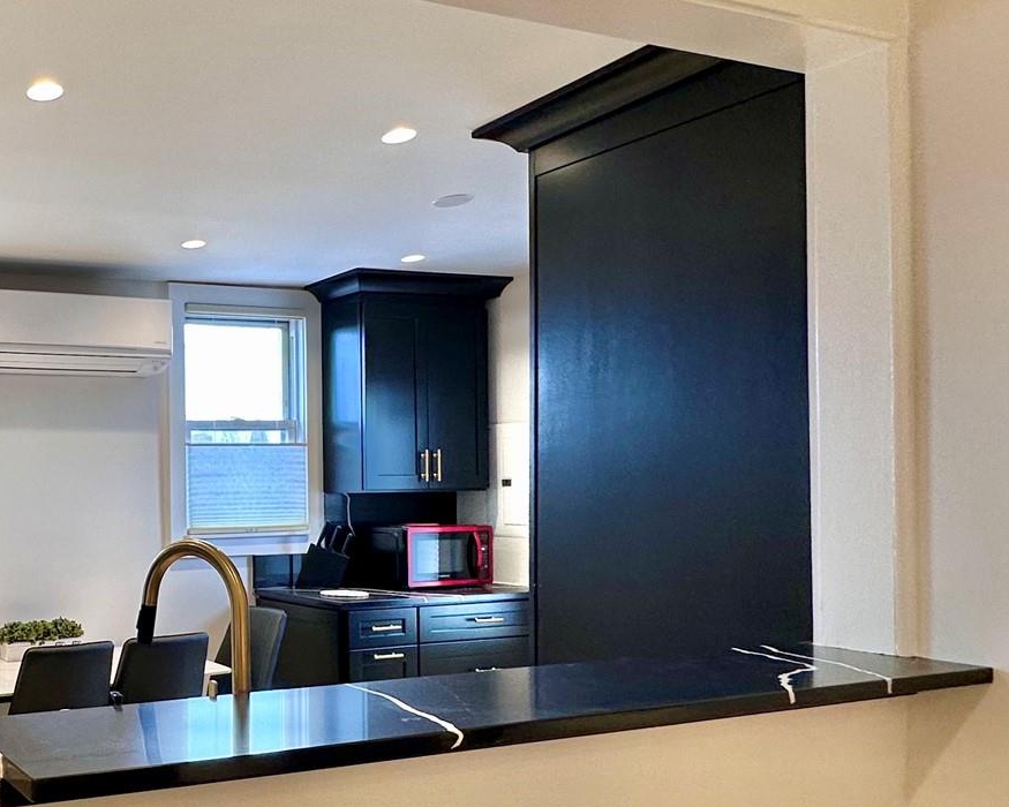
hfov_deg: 45.8
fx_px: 956
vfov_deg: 45.5
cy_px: 498
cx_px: -23
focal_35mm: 32
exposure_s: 1/120
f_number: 2.2
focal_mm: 2.22
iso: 100
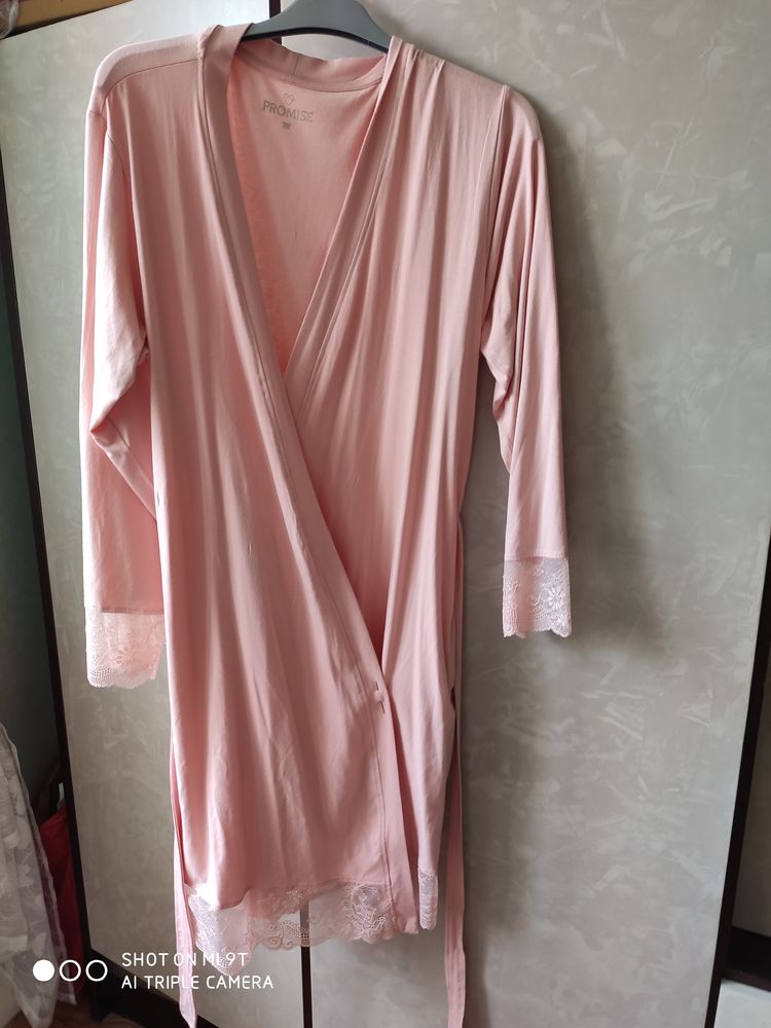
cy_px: 514
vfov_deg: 67.3
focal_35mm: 26
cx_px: 386
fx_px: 772
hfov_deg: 53.1
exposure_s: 1/50
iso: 280
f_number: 1.75
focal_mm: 4.77
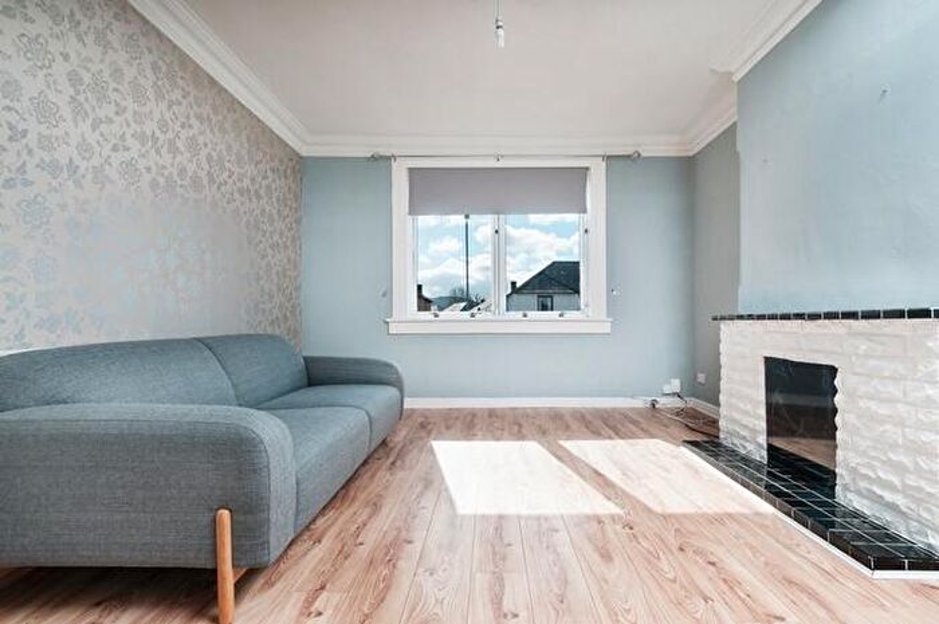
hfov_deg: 90.1
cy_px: 312
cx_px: 470
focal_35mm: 18
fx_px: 469
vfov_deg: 67.3
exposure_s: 1/250
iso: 200
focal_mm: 12
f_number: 8
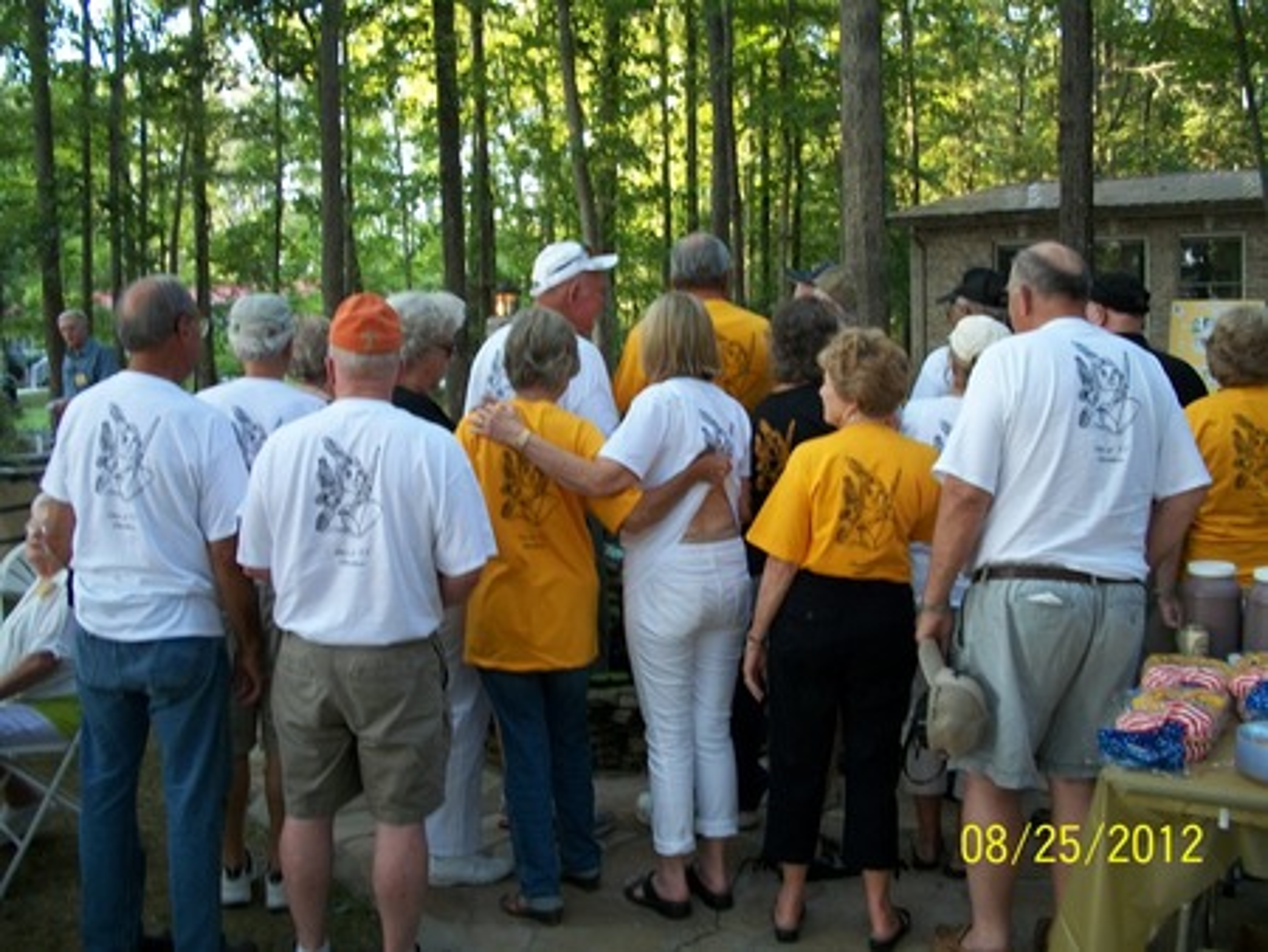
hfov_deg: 52.6
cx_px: 634
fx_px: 1283
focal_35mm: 35
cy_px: 476
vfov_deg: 40.7
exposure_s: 1/30
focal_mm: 6.3
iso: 123
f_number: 3.1
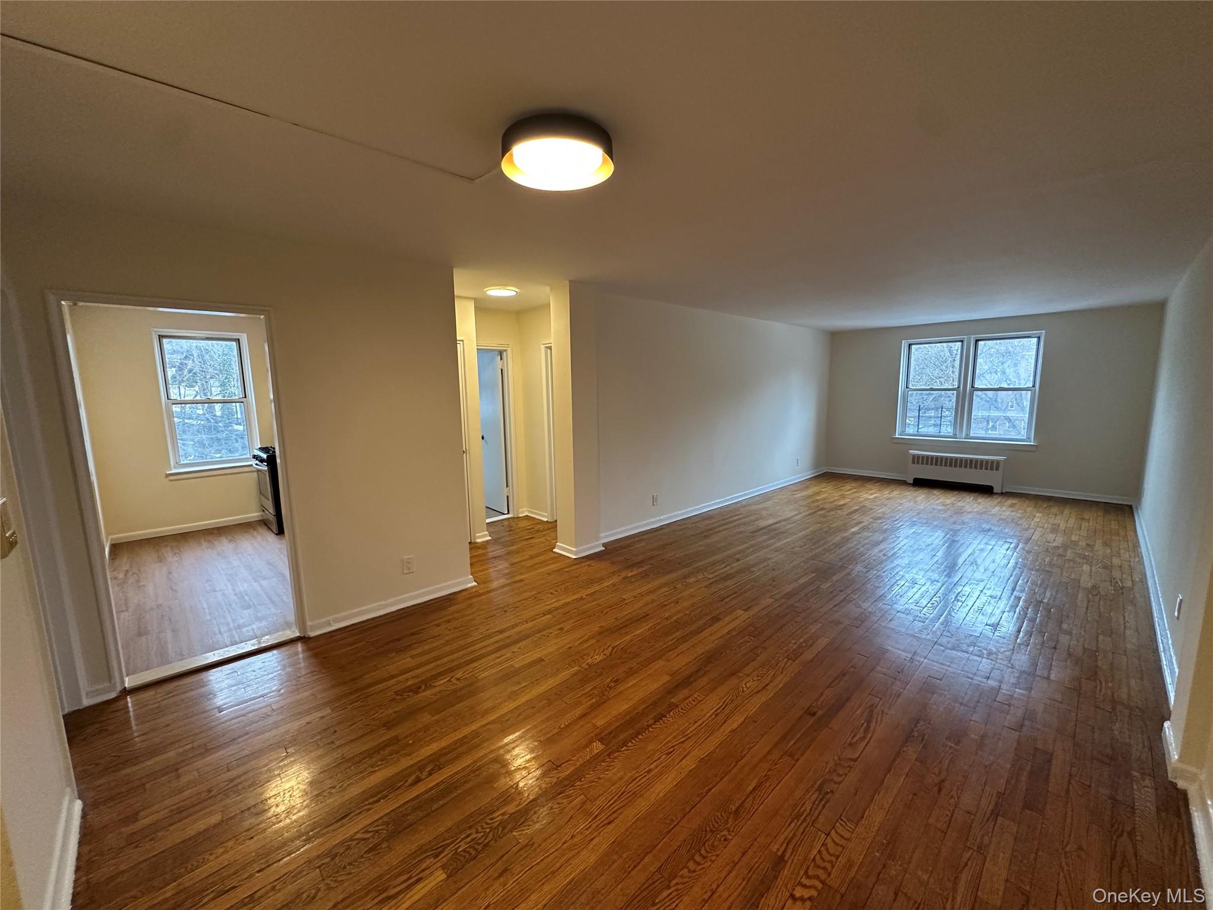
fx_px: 491
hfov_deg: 102.1
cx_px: 606
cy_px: 455
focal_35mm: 14
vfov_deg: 85.7
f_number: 2.2
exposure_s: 1/120
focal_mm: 2.22
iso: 320
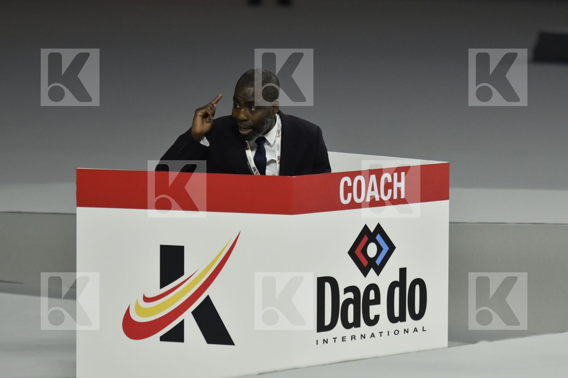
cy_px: 189
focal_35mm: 315
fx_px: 4967
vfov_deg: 4.4
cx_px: 284
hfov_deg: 6.5
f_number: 4
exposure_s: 1/400
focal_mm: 210
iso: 1250
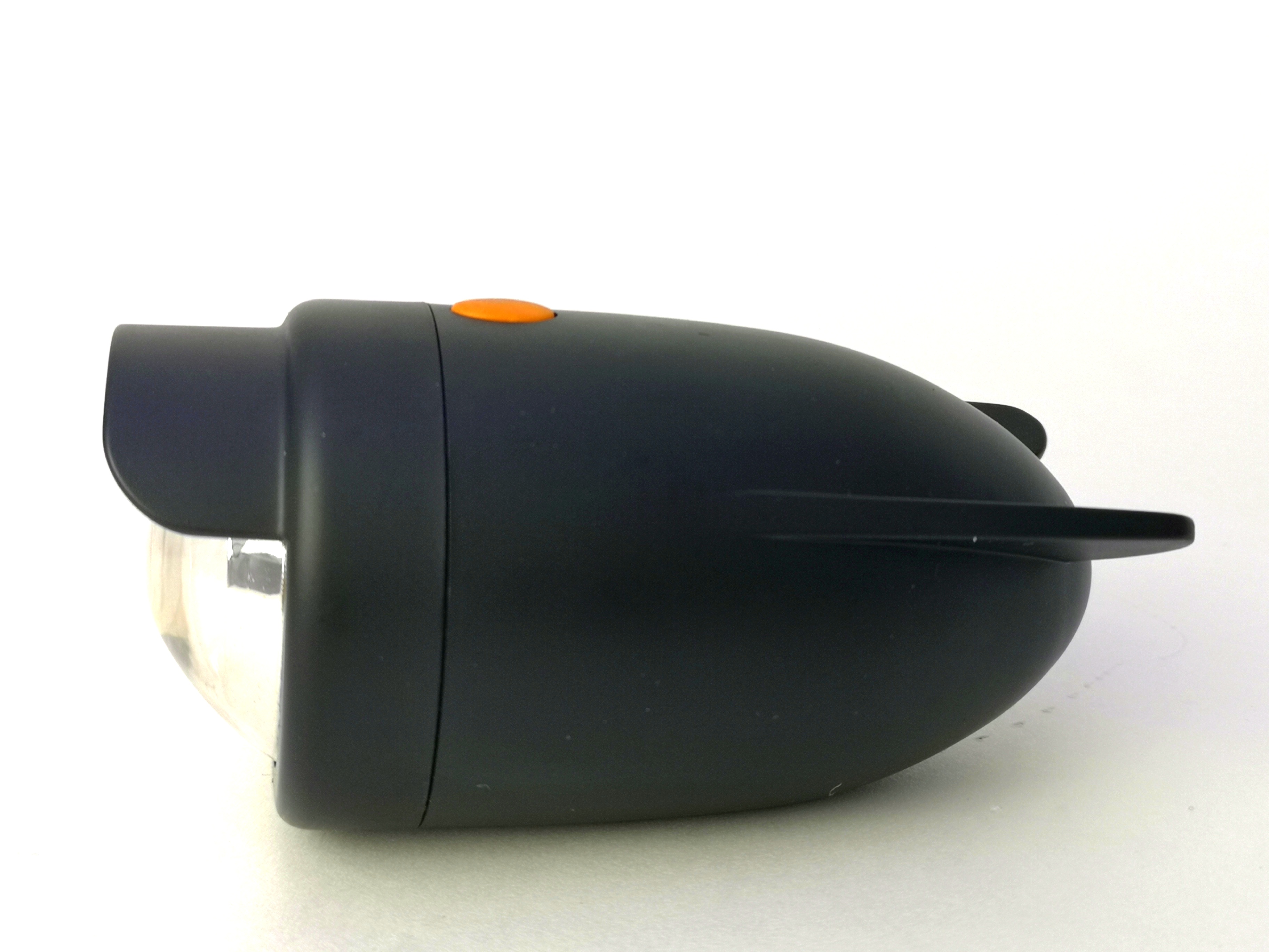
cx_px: 634
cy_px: 476
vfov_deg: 29.1
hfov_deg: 38.2
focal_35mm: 50
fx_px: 1833
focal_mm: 5.58
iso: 50
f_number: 1.8
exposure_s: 1/115
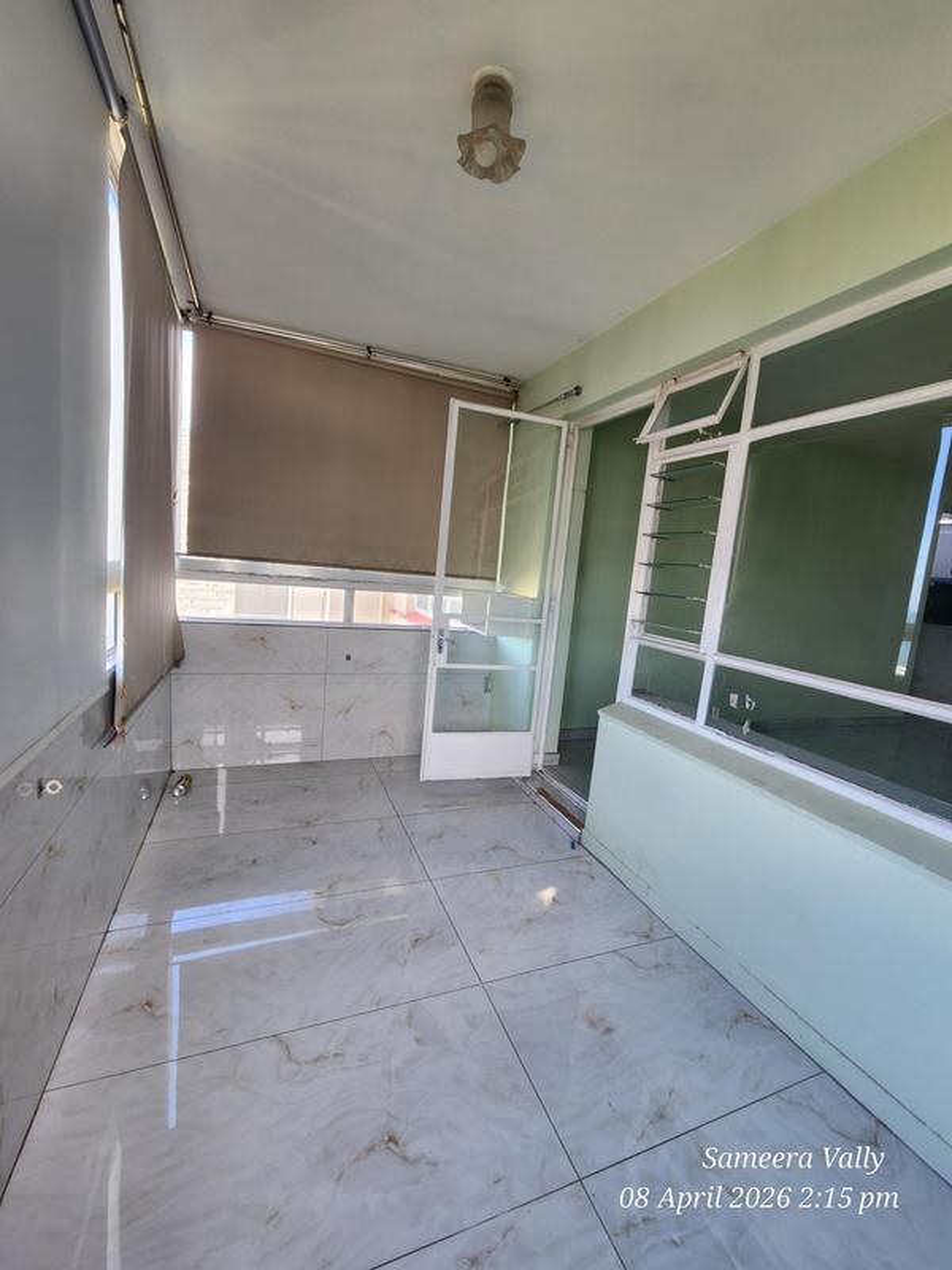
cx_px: 476
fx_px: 477
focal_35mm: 13
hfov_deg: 89.9
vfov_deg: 106.2
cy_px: 635
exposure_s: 1/50
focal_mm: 2.2
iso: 50
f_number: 2.2
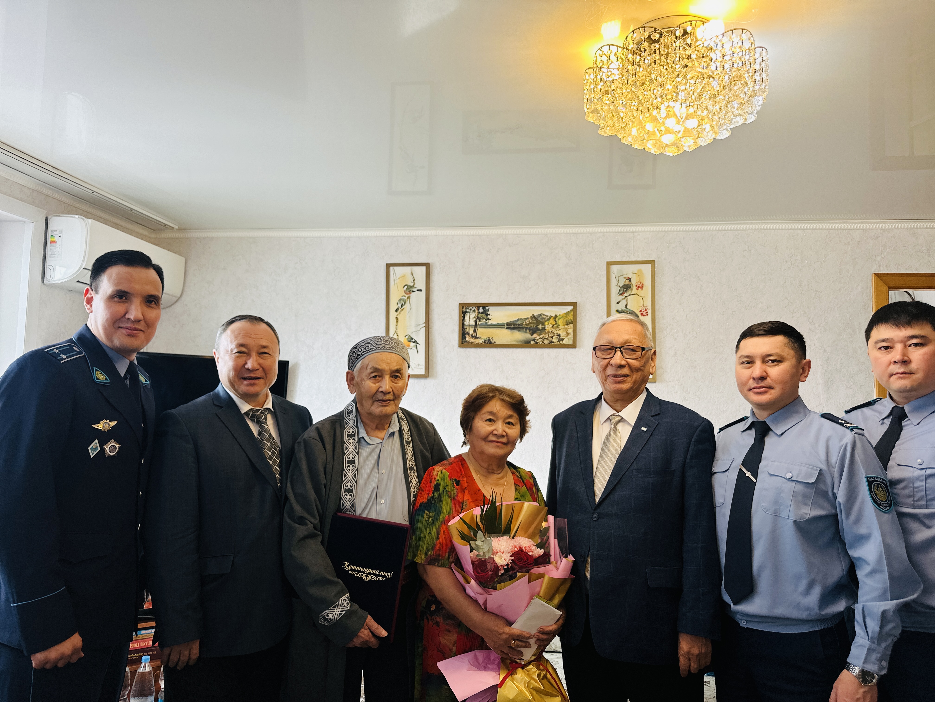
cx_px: 468
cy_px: 351
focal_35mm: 24
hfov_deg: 71.6
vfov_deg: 56.8
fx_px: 648
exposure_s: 1/100
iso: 64
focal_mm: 6.86
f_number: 1.78
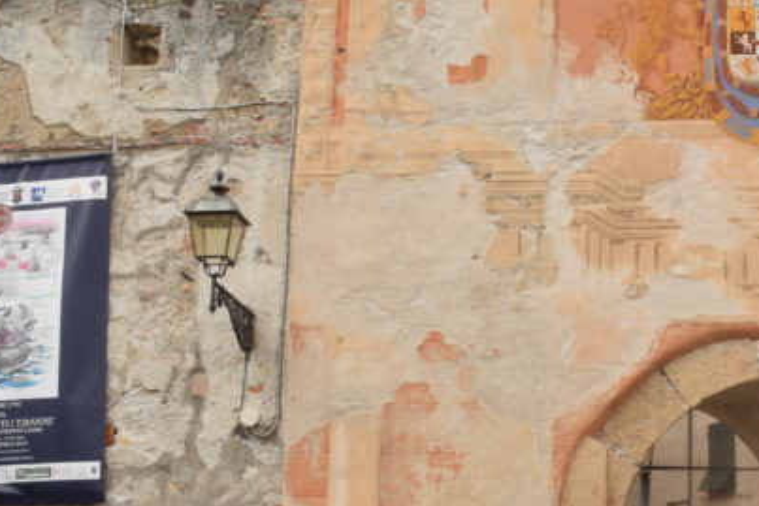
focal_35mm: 67
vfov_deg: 20.2
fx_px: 1413
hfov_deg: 29.2
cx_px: 644
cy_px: 355
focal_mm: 18
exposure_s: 1/160
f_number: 8
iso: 200
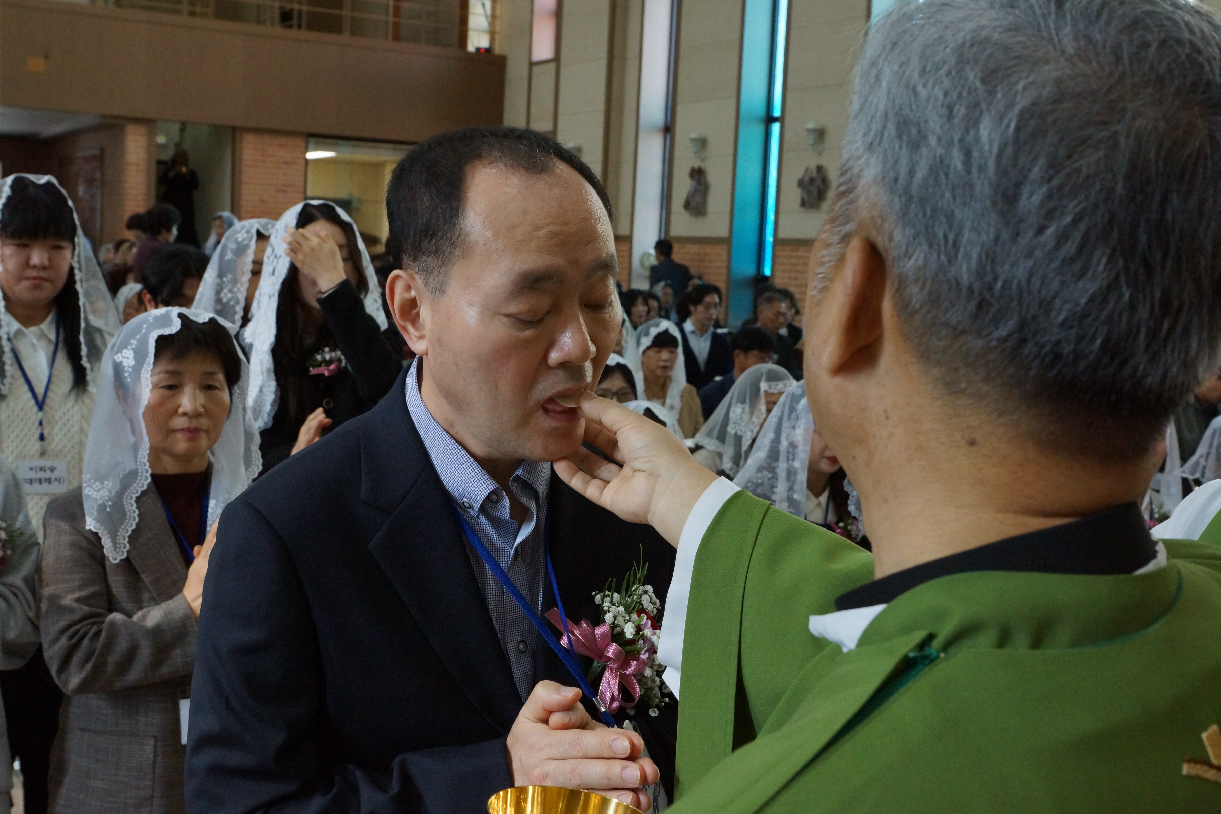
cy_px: 407
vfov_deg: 31.9
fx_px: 1424
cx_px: 610
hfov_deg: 46.4
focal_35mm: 42
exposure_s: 1/125
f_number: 8
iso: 1600
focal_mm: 28
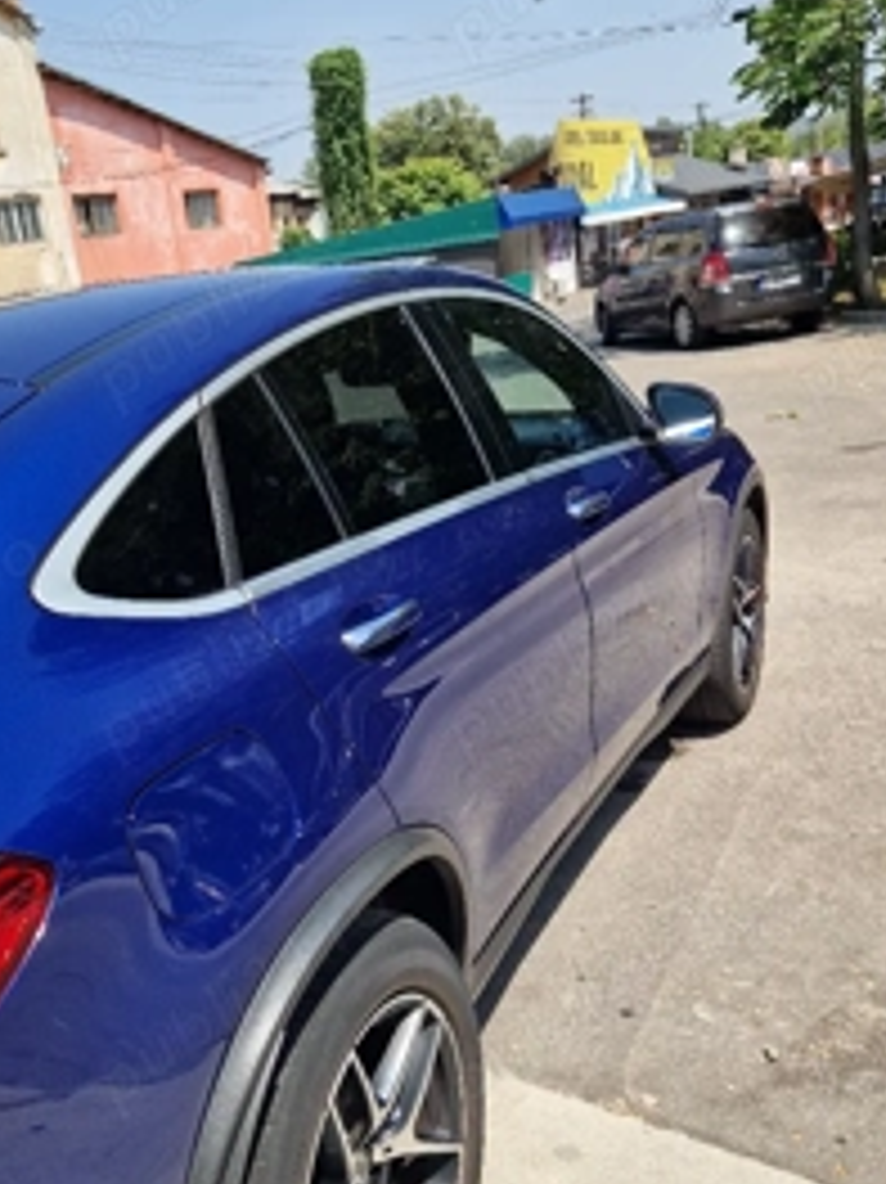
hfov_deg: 40.4
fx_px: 1195
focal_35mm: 35
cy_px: 698
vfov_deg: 52.4
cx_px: 333
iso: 50
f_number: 1.8
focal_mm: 5.4
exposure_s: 1/1250
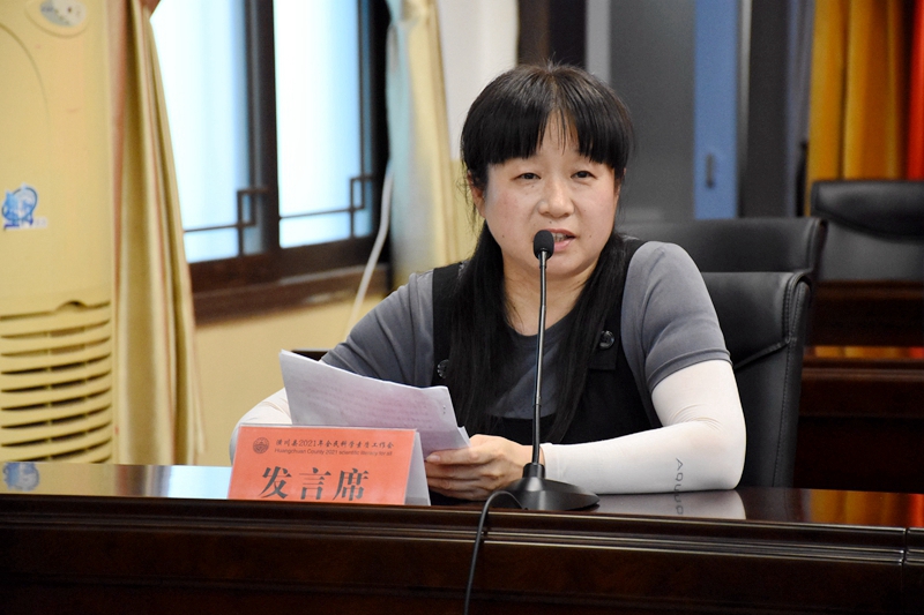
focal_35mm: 150
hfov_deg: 13.7
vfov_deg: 9.1
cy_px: 308
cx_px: 462
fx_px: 3849
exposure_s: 1/160
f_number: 5.6
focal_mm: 100
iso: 4500
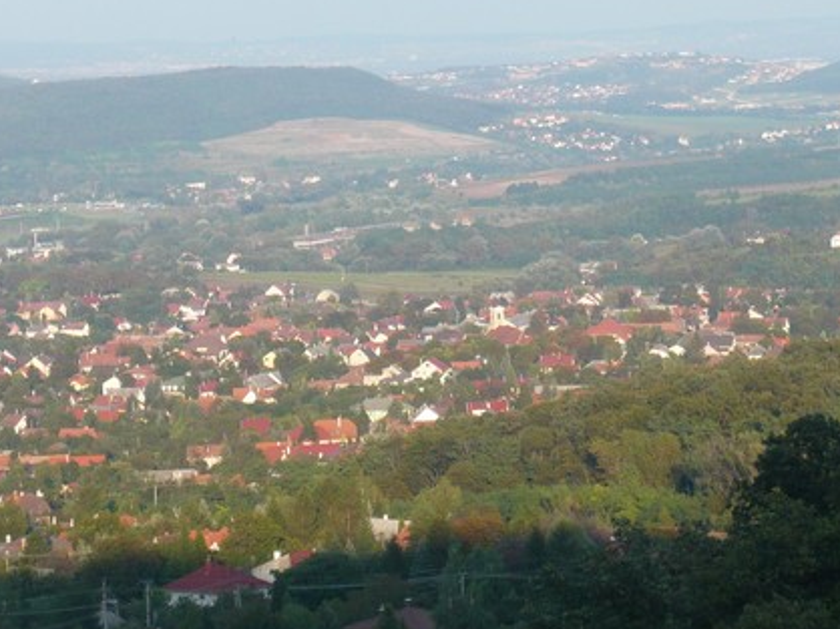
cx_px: 533
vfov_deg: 8.7
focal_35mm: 170
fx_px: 4123
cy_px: 229
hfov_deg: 11.6
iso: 100
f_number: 5.2
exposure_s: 1/160
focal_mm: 14.1
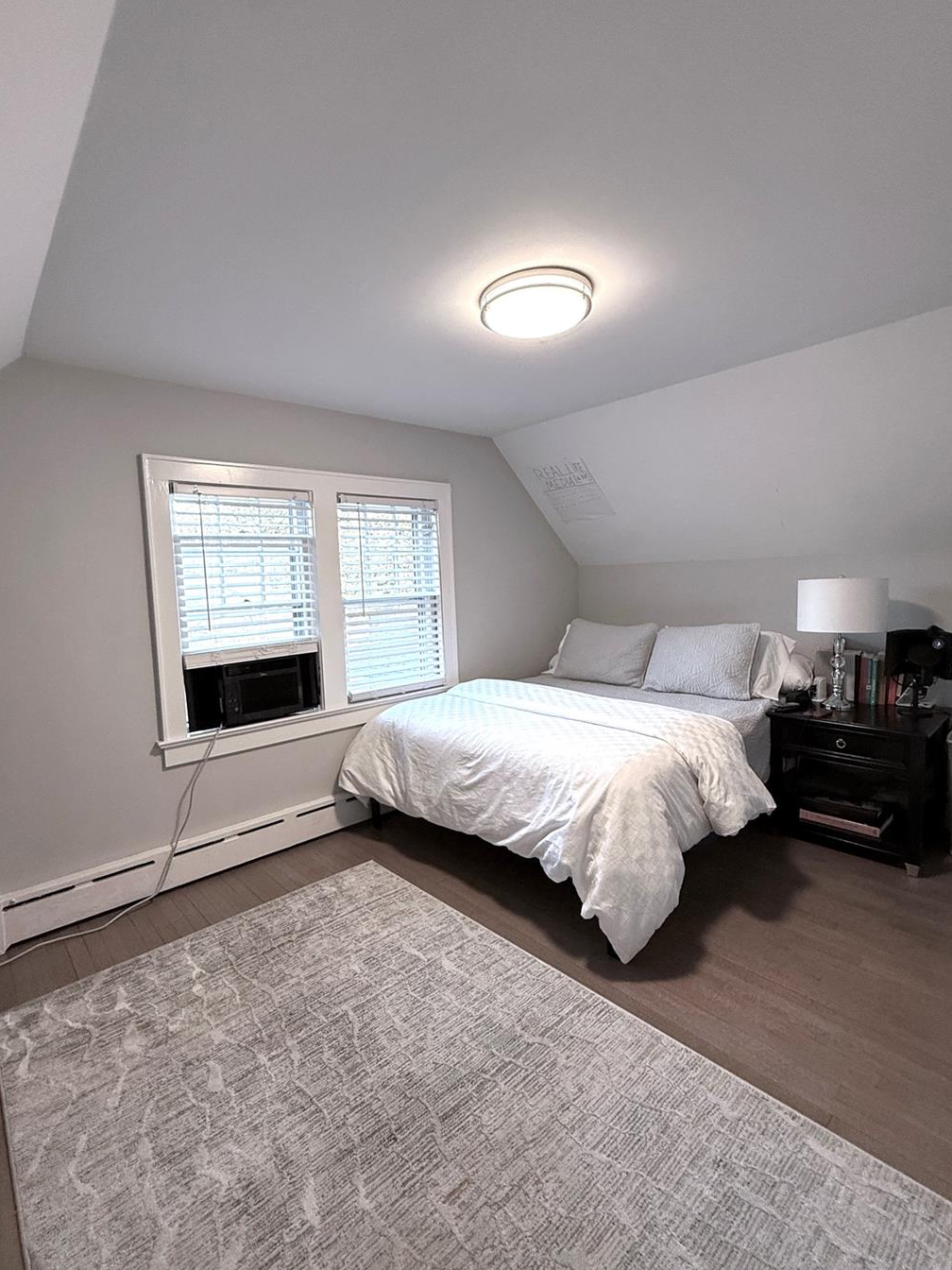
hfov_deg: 77.8
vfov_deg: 94.5
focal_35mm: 16
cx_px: 418
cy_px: 629
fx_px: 587
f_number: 2.2
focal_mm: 2.22
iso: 250
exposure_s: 1/120
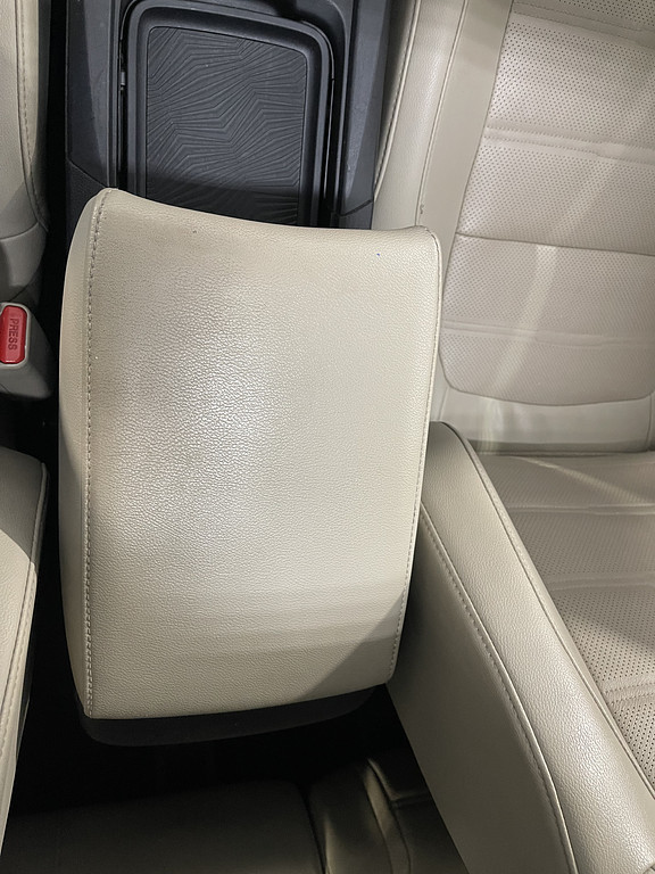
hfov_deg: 54.9
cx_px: 328
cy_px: 437
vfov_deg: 69.4
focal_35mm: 25
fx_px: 631
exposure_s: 1/60
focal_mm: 5.1
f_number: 1.6
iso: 400
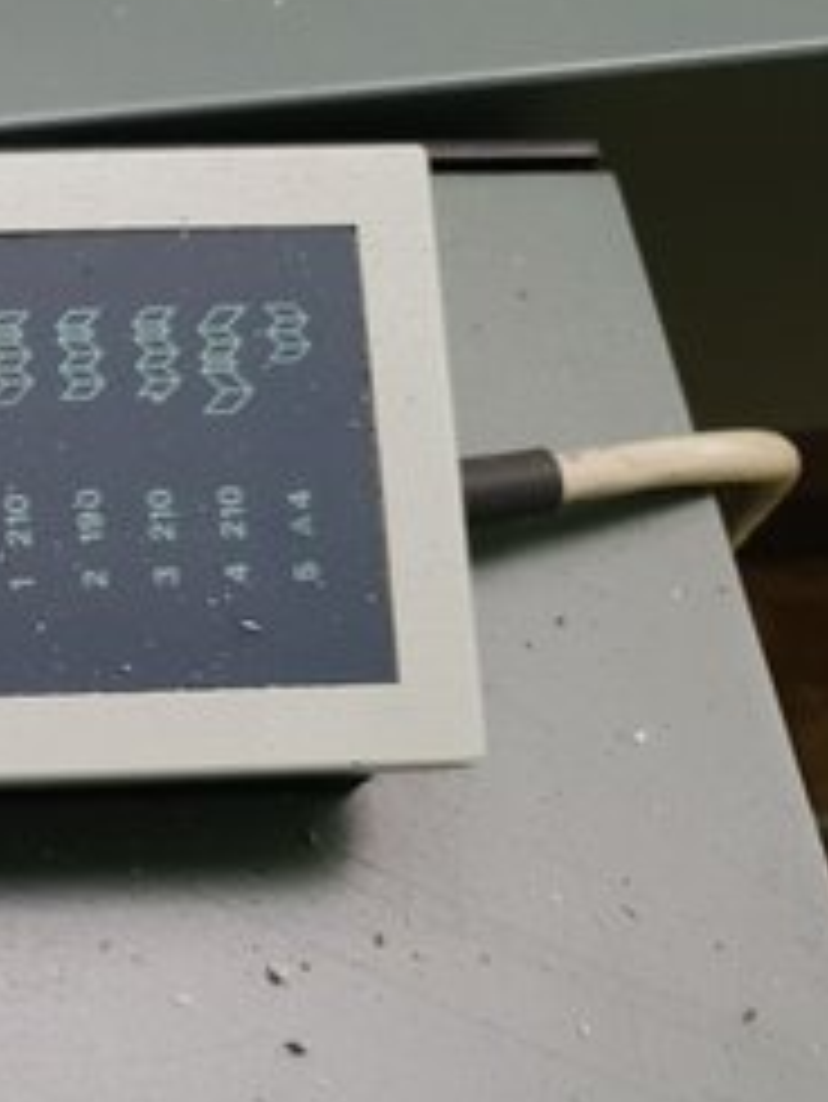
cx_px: -518
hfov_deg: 18.4
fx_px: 2167
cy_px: 648
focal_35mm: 68
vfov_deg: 28.5
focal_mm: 4.3
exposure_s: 1/50
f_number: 1.5
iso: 200
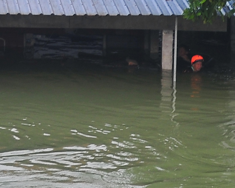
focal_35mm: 197
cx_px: 225
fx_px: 1367
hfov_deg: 9.8
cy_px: 298
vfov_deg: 7.7
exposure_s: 1/90
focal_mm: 25
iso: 100
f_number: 4
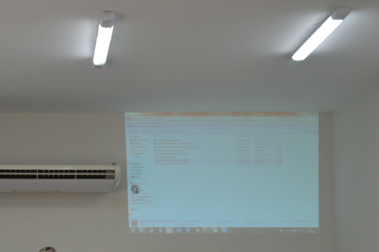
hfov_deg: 21.7
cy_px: 263
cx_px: 43
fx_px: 969
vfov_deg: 14.5
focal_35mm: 92
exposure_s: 1/80
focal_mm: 27
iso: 400
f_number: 4.5
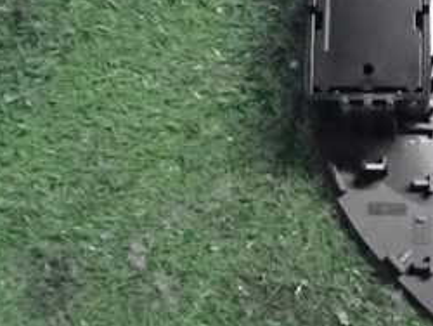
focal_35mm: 72
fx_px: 901
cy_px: -33
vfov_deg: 19.6
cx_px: 398
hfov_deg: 26.0
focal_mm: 5.4
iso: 6400
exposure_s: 1/320
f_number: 2.3
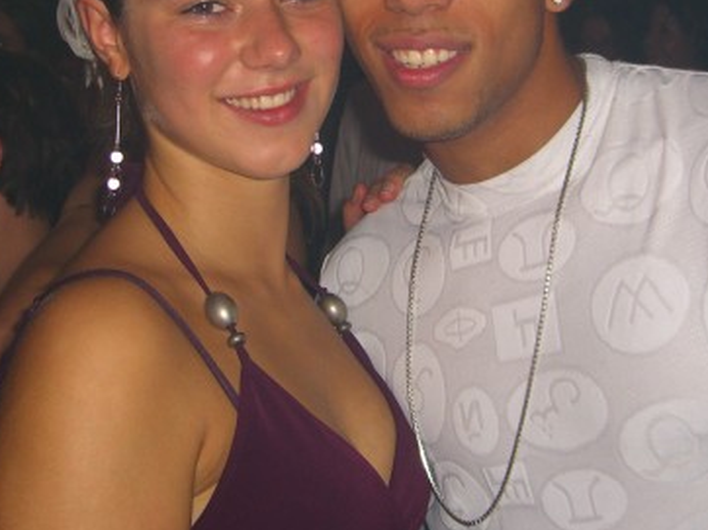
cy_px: 139
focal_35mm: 63
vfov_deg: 23.1
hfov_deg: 30.7
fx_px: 1288
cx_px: 338
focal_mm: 7.9
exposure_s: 1/60
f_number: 2.8
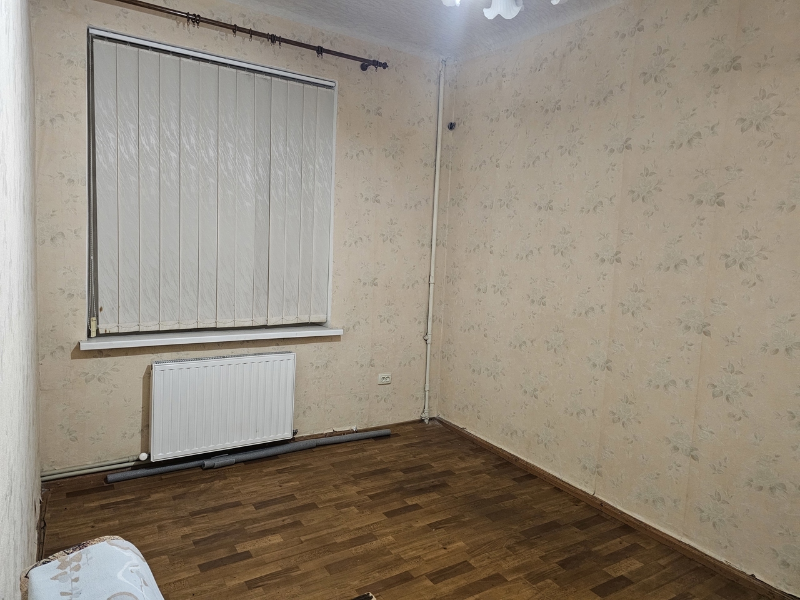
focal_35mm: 23
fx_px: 532
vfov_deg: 58.9
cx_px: 400
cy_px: 300
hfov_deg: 73.9
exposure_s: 1/50
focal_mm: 6.3
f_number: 1.7
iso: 800
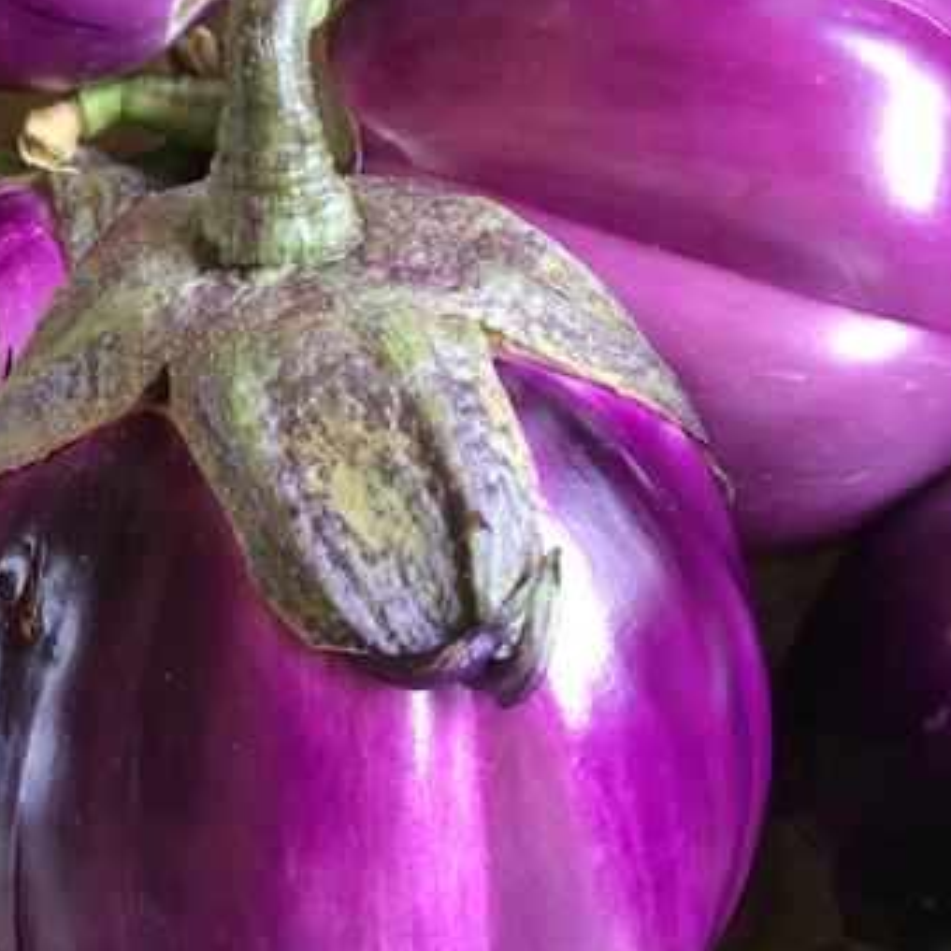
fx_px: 1647
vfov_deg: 31.1
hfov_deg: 32.2
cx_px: 431
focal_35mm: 53
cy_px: 146
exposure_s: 1/30
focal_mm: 4.15
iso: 25
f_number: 2.2
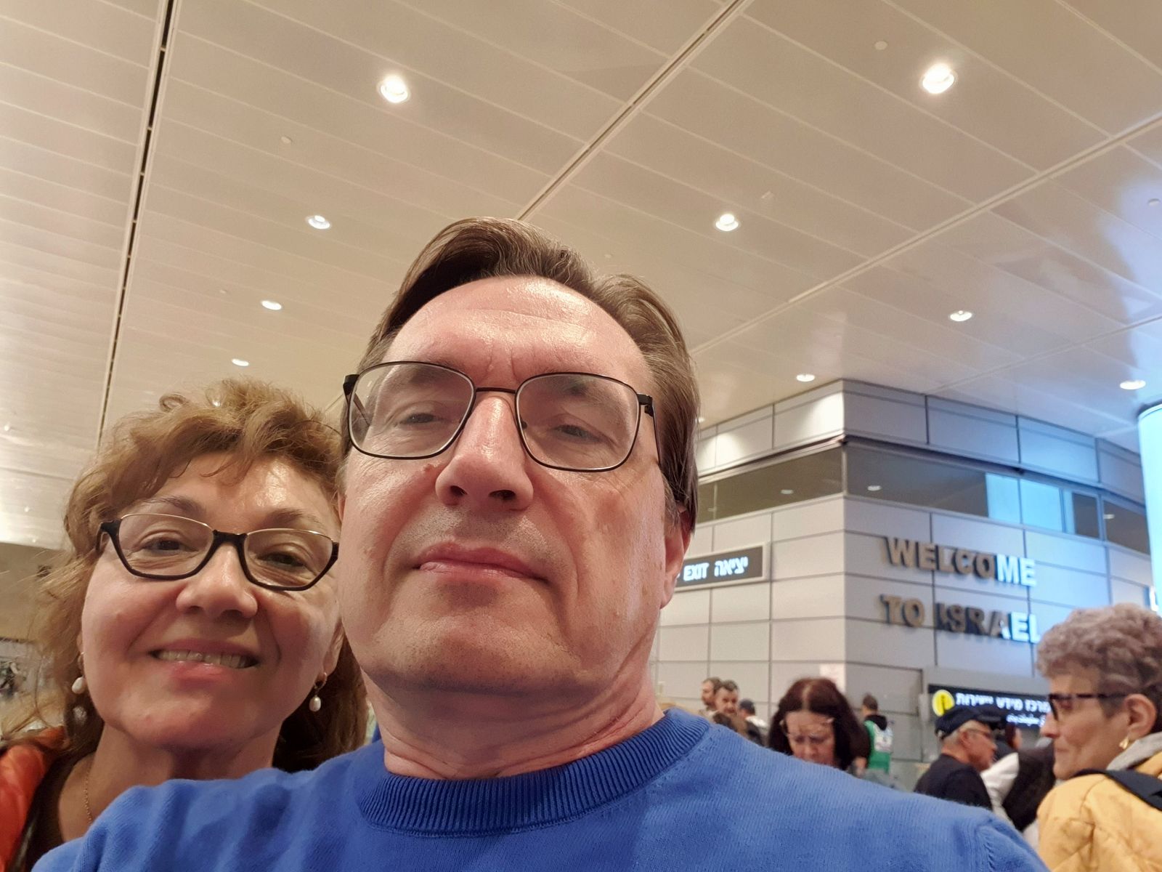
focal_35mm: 25
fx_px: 839
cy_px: 436
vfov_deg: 54.9
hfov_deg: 69.4
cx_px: 581
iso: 400
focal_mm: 3.3
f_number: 1.9
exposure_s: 1/50
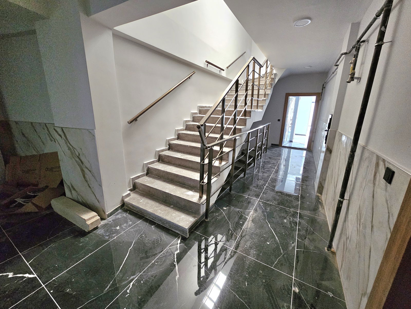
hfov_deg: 106.2
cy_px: 154
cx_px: 206
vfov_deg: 89.9
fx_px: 154
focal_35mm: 13
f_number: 2.2
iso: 640
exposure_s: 1/30
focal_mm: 2.2
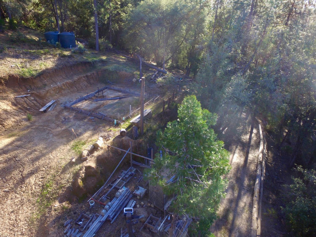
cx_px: 158
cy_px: 118
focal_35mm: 20
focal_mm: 3.61
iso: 100
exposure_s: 1/216
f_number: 2.8
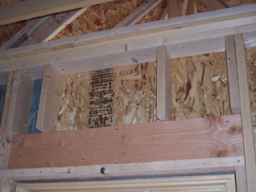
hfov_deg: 38.9
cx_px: 117
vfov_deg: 29.7
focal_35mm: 49
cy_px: 112
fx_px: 363
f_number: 2.8
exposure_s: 1/60
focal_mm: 8
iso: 100
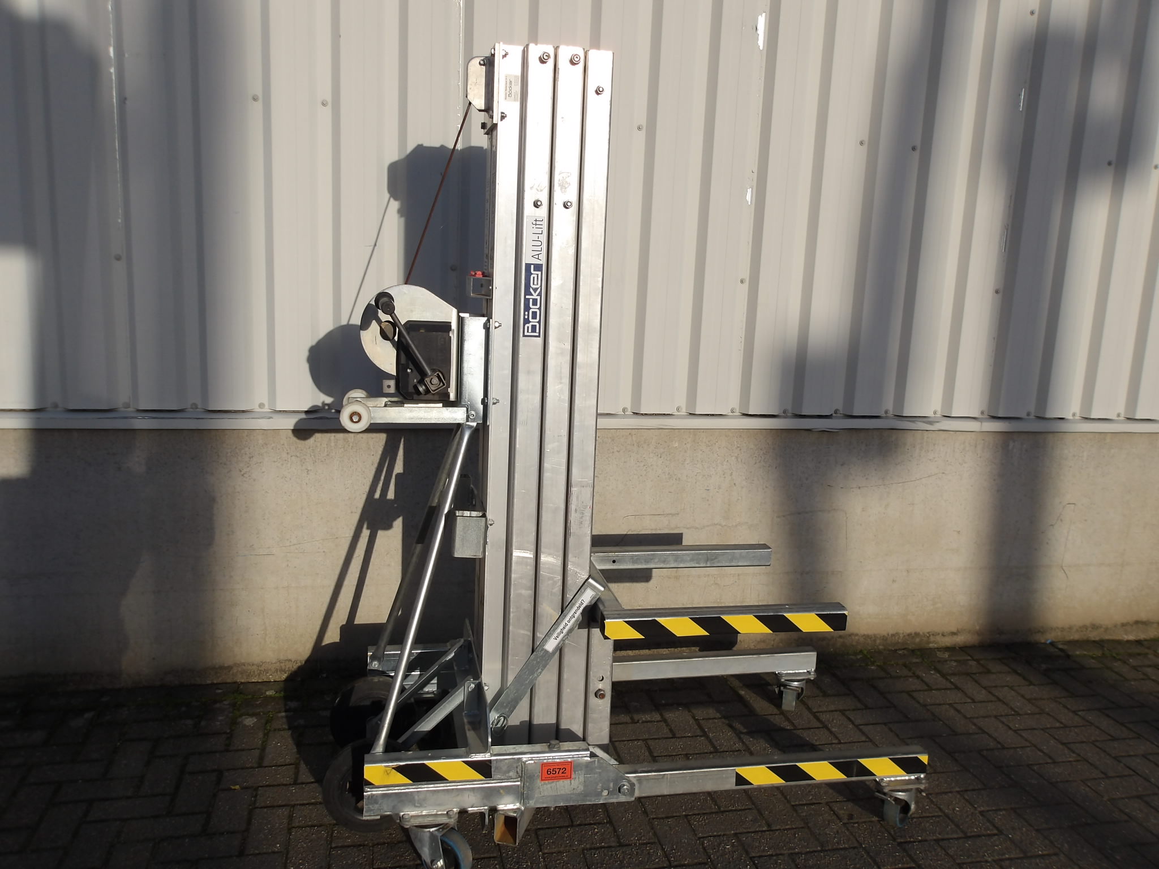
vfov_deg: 51.4
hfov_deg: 65.3
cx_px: 580
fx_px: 904
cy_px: 434
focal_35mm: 27
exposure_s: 1/142
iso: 100
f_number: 10.4
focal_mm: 4.9
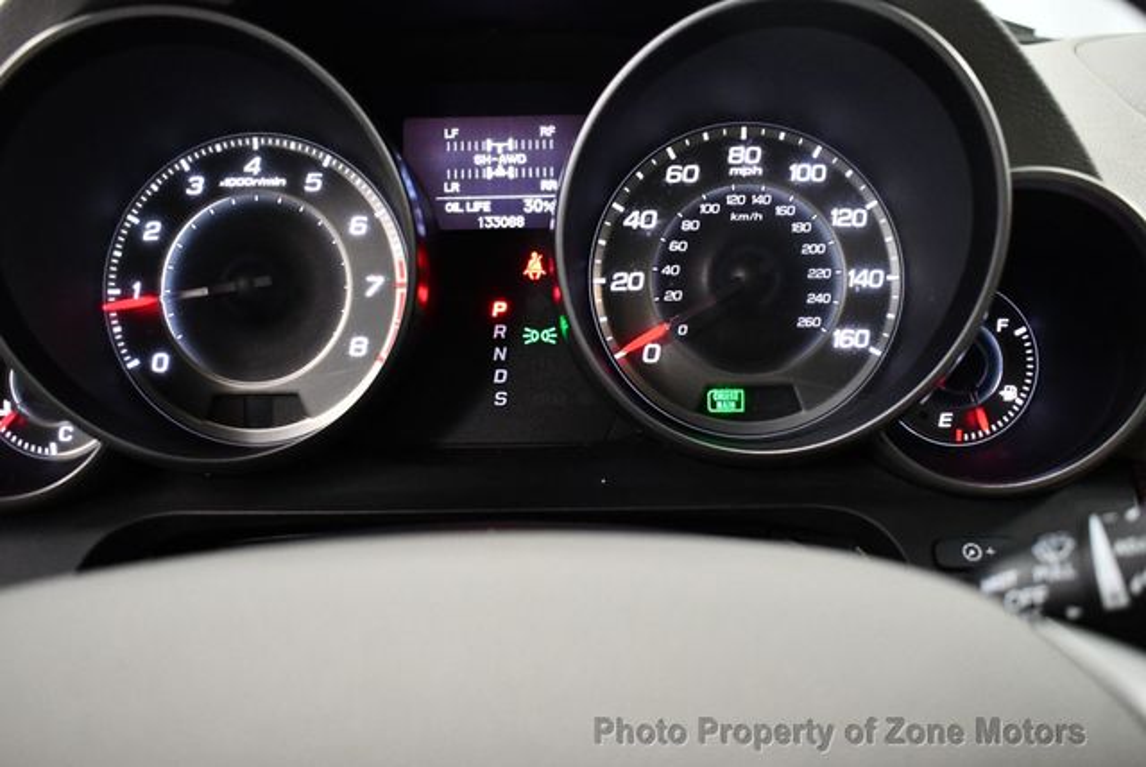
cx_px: 573
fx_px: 1147
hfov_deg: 53.1
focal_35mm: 36
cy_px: 384
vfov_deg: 36.9
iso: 3200
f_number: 3.5
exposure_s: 1/100
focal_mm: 18
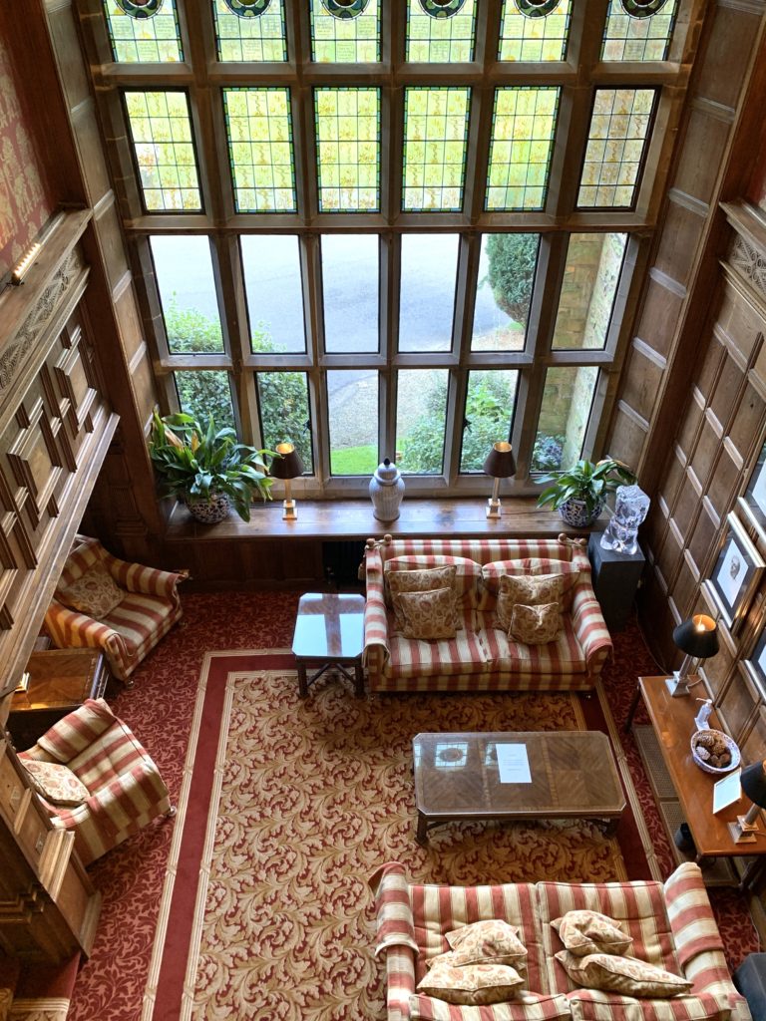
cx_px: 383
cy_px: 510
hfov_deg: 53.1
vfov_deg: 67.3
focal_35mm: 26
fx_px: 767
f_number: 1.8
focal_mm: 4.25
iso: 100
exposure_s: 1/50
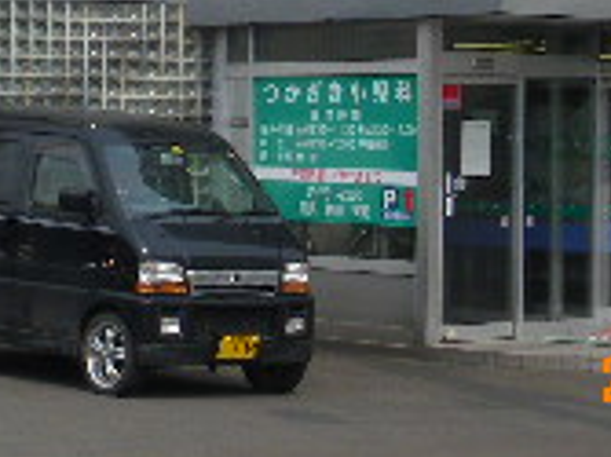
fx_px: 2434
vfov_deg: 10.3
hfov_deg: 14.2
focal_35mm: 138
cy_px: -296
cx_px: 106
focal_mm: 6.3
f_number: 5.4
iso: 100
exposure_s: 1/400
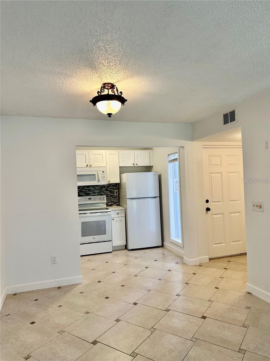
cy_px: 180
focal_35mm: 24
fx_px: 250
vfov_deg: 71.6
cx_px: 135
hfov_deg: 56.8
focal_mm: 6.86
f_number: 1.78
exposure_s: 1/120
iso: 125
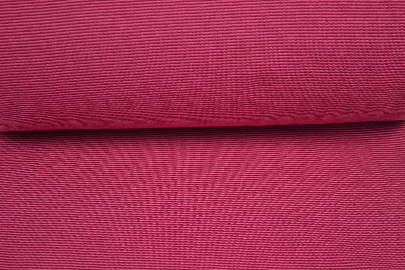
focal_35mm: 66
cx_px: 202
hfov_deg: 30.5
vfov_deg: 20.6
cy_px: 135
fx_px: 742
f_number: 5.6
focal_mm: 44
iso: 100
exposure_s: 1/25
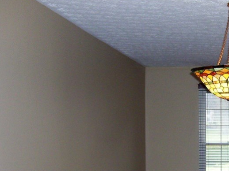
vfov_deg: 20.4
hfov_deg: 26.4
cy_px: 142
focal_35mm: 71
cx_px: 211
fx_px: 469
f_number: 2.7
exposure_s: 1/60
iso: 200
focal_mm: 6
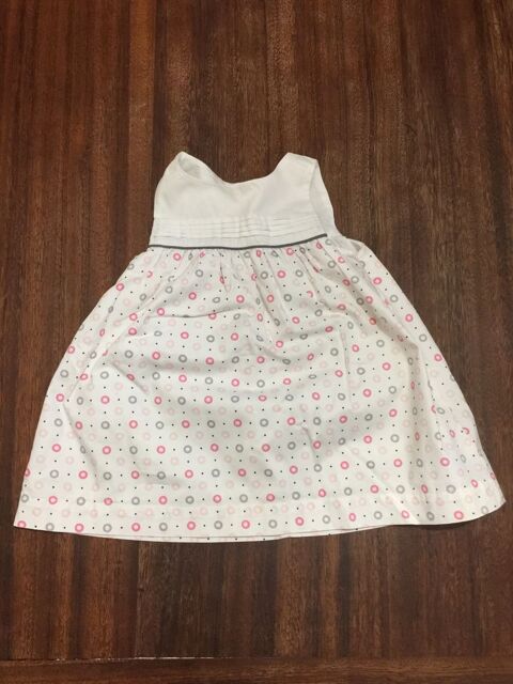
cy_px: 342
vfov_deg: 61.7
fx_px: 573
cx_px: 256
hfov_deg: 48.2
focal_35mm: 29
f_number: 2.2
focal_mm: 4.15
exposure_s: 1/17
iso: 125
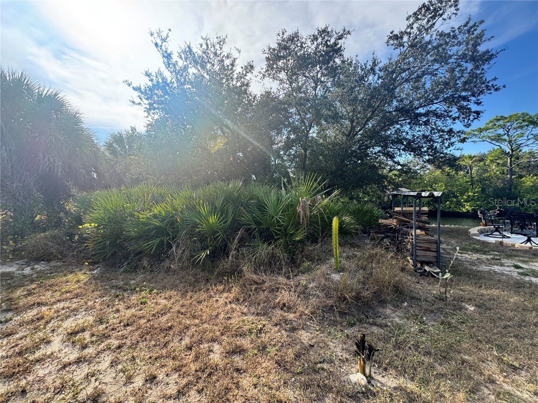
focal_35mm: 14
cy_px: 202
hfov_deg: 102.1
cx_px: 269
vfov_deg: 85.7
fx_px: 218
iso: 40
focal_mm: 2.22
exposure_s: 1/430
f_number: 2.2
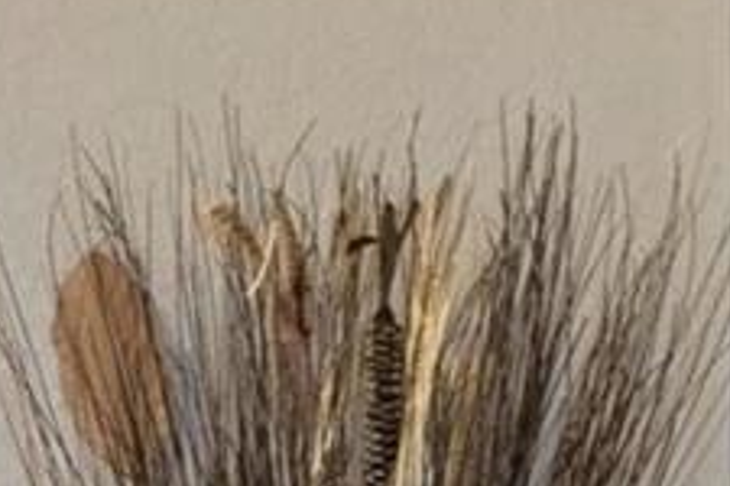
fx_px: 2809
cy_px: 645
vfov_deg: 9.7
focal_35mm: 139
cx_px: -720
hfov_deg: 12.9
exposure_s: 1/4
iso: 400
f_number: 8
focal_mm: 13
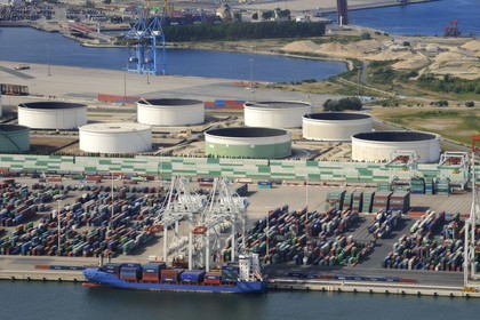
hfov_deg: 12.8
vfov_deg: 8.6
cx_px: 240
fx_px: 2133
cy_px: 160
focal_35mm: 160
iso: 400
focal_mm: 160
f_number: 11
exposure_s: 1/500
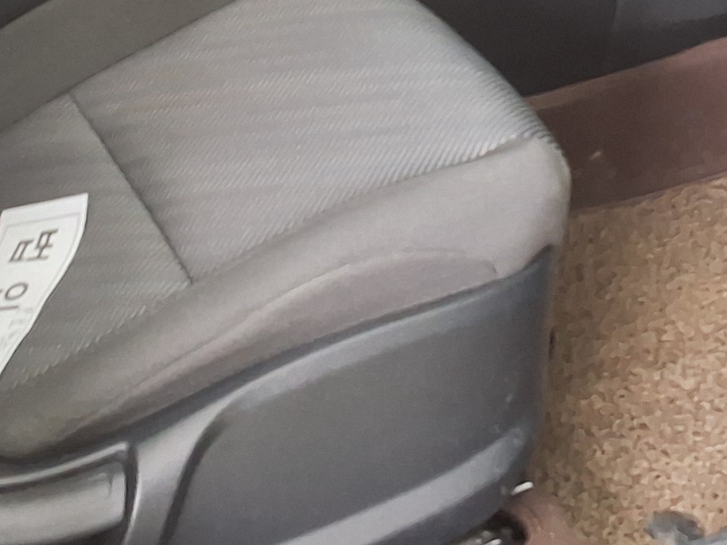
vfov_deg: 14.0
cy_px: -216
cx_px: 382
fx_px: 2100
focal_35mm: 100
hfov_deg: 19.6
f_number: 1.9
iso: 64
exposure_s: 1/40
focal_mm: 2.91
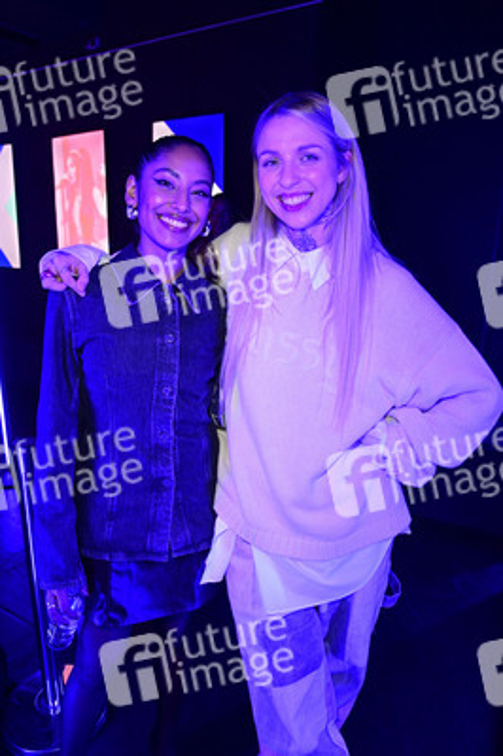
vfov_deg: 73.8
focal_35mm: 24
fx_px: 504
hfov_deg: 53.1
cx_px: 252
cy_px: 378
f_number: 5.6
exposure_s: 1/30
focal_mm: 24
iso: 2500
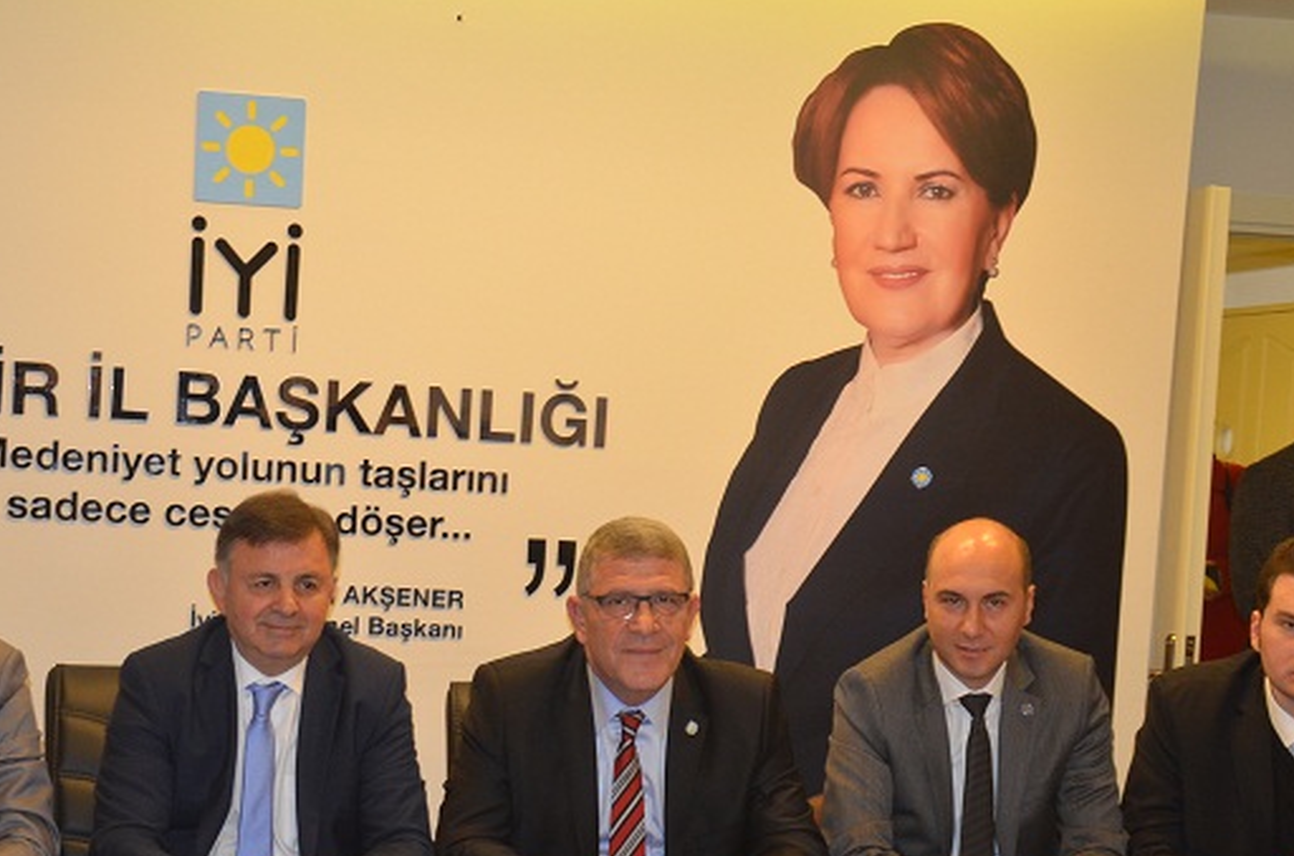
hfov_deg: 33.4
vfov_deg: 22.4
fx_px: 2152
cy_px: 556
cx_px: 537
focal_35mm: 60
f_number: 4
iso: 800
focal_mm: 28
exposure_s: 1/60
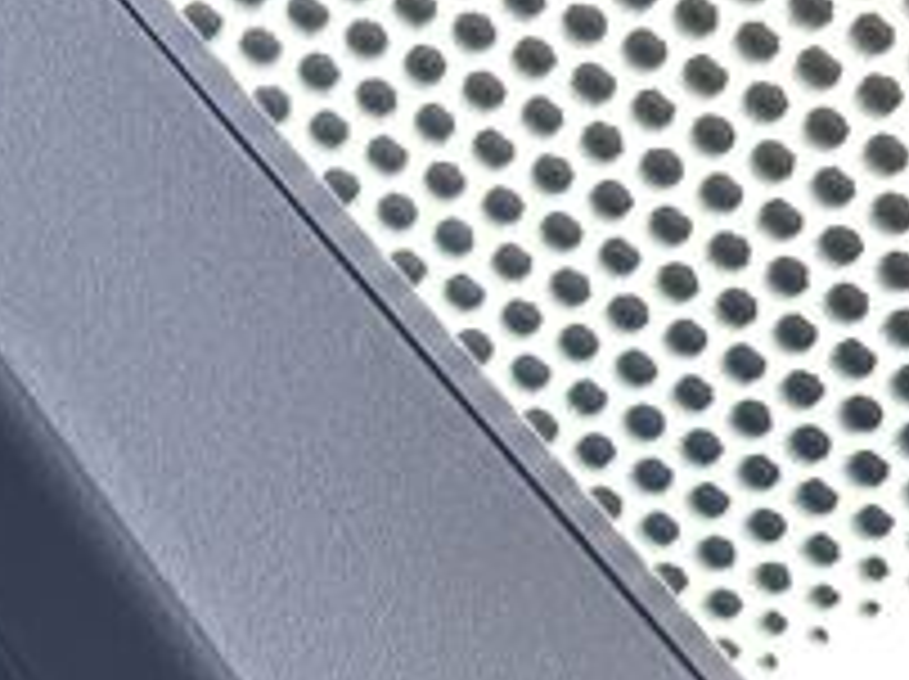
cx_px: 4
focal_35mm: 165
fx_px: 4328
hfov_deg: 11.9
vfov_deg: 8.8
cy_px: 977
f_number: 1.6
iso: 160
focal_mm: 5.96
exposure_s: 1/60
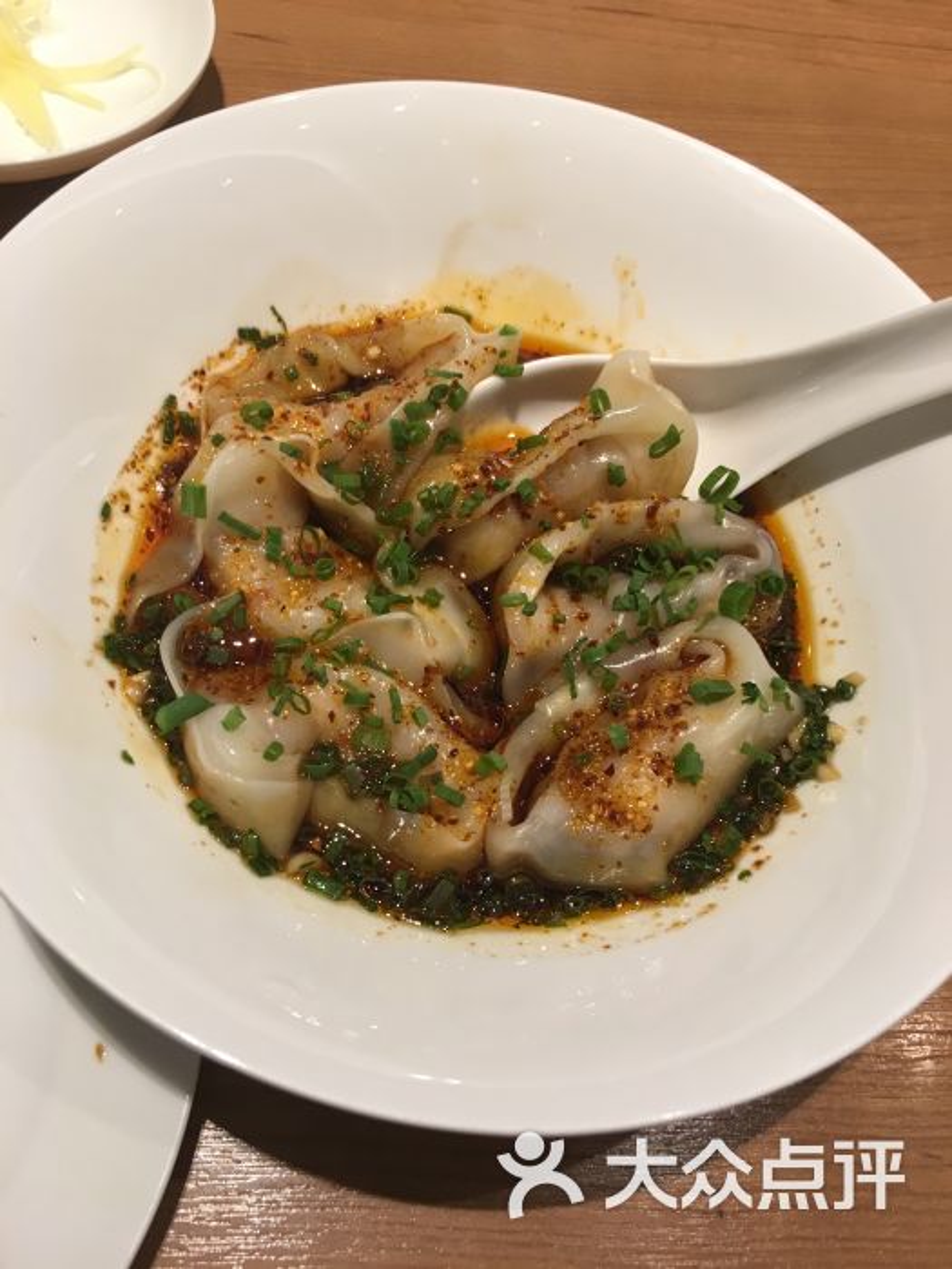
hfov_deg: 48.2
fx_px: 1063
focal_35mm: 29
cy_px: 634
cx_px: 476
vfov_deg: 61.7
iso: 40
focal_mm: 4.15
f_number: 2.2
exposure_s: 1/33
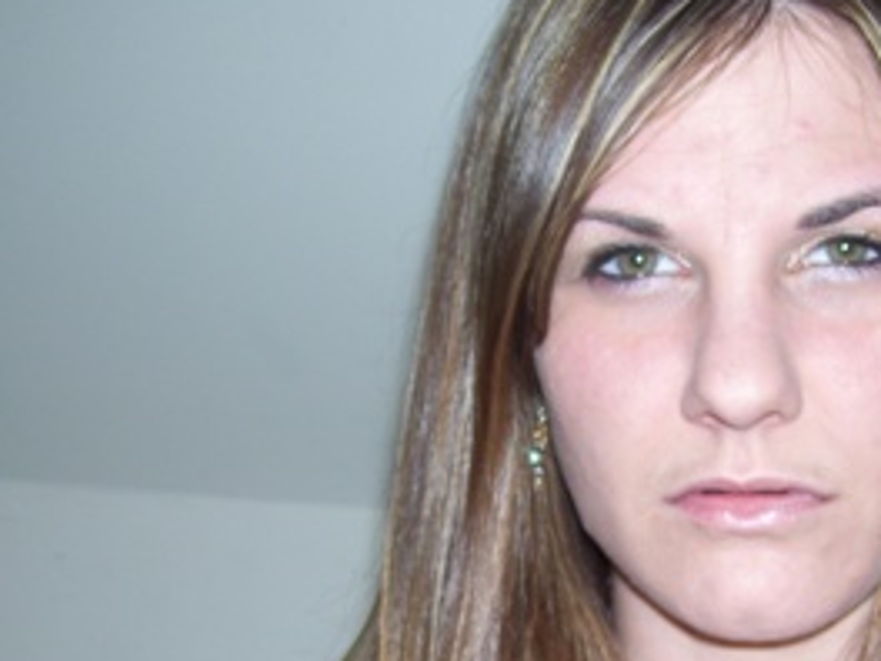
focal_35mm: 61
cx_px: 584
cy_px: 494
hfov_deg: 31.4
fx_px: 1552
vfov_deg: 23.8
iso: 80
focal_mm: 6
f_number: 2.7
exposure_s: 1/60
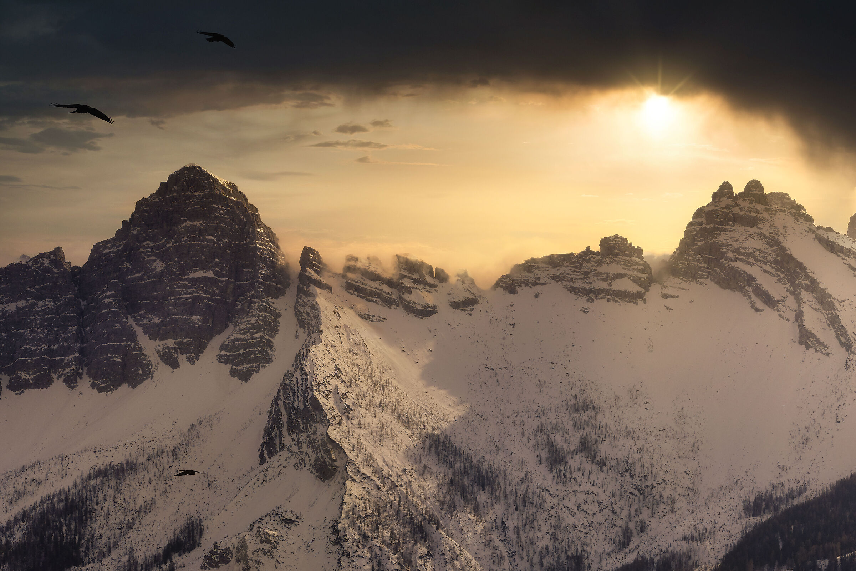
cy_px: 286
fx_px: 975
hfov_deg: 47.4
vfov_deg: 32.6
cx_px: 428
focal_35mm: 41
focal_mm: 27
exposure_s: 1/900
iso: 800
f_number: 16
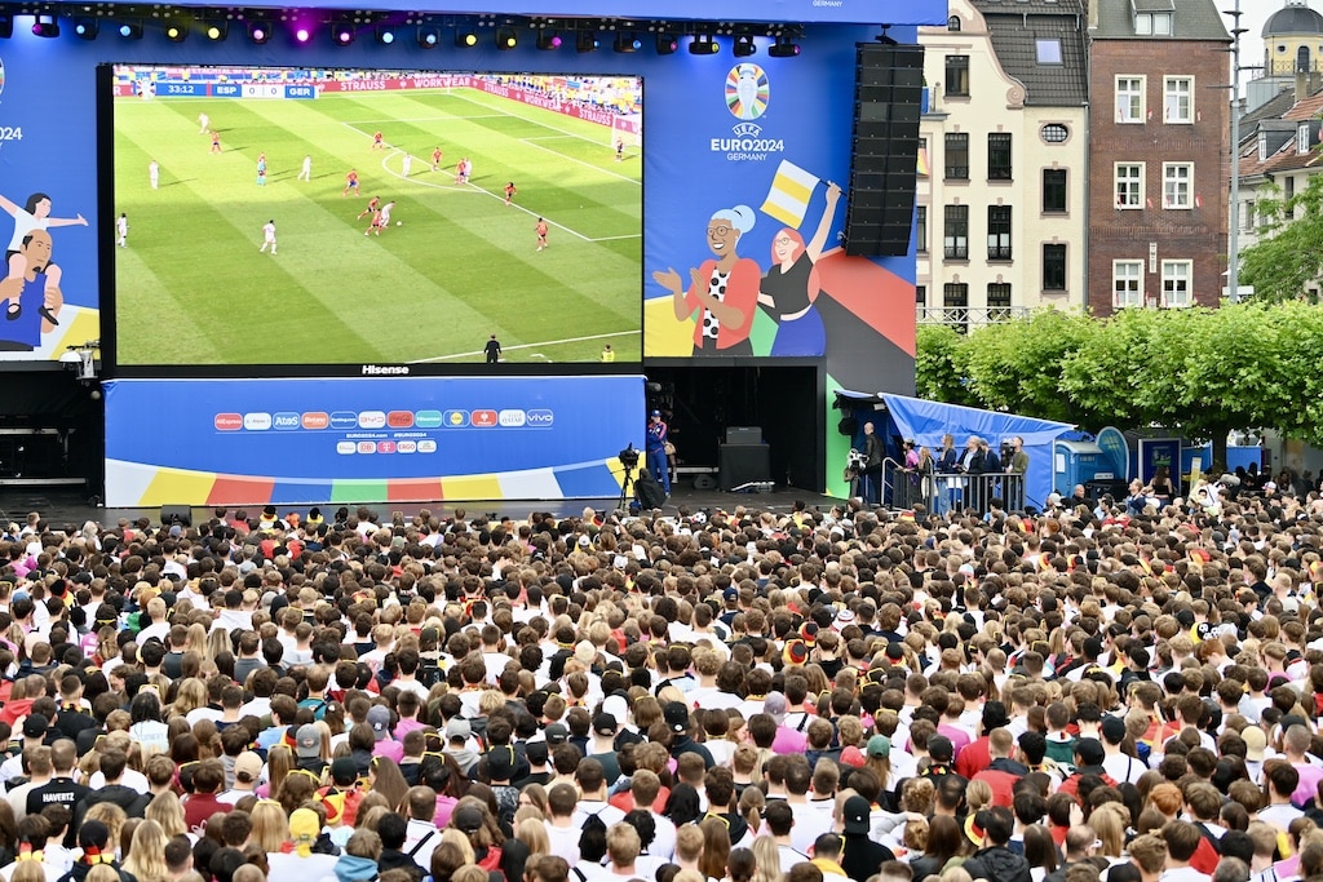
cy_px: 441
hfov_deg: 28.1
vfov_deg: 18.9
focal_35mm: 72
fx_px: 2646
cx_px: 662
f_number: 3.5
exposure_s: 1/320
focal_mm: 72
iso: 220
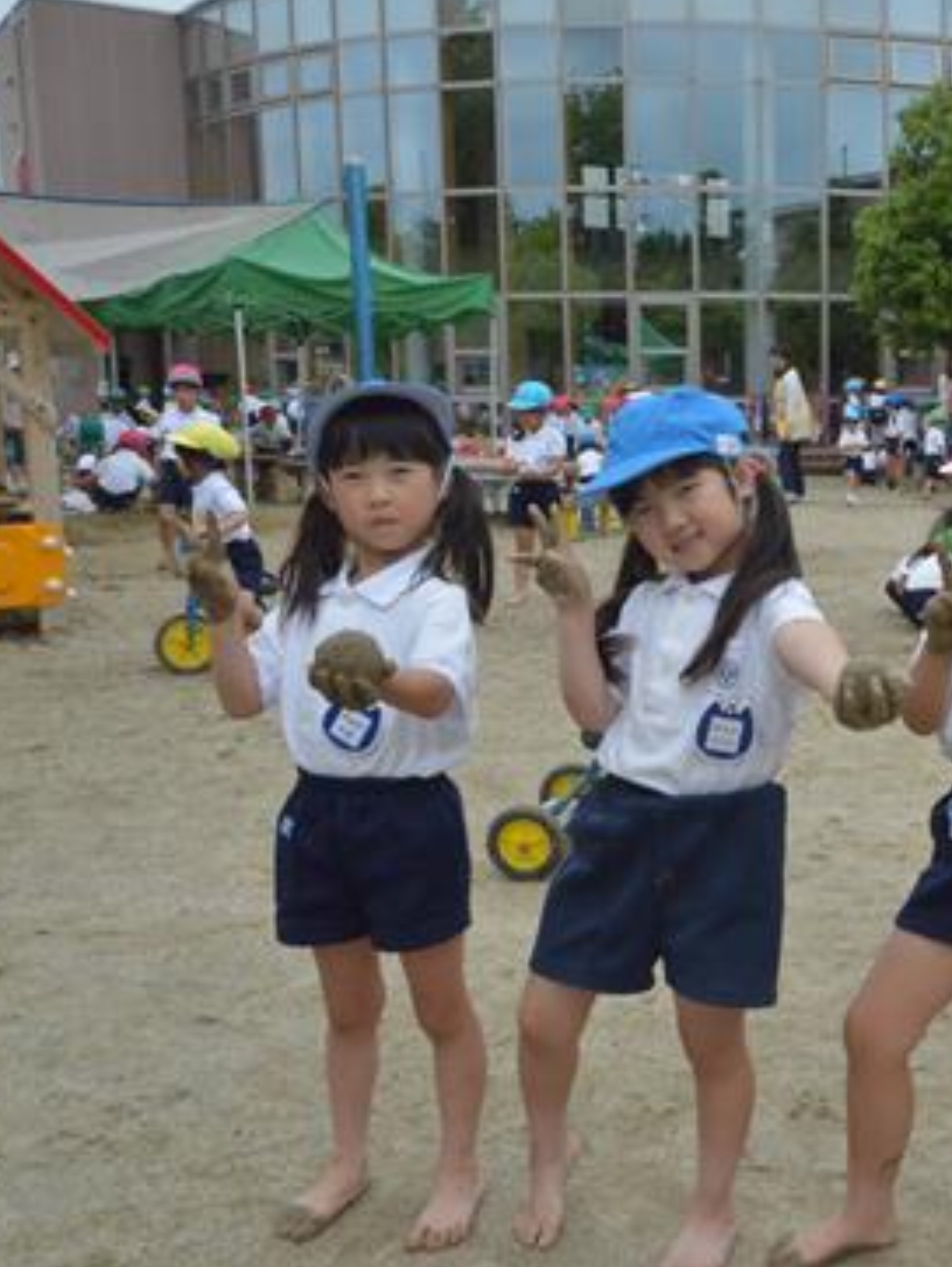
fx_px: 1502
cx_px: 917
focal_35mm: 41
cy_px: 626
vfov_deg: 45.7
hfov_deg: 32.7
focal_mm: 28
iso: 5000
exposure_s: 1/1250
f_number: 18
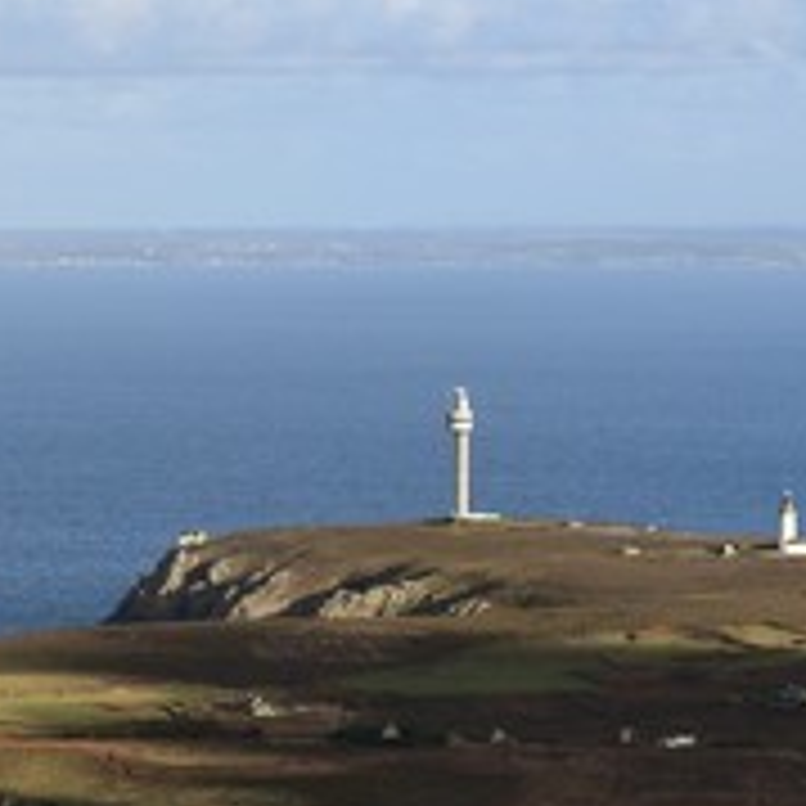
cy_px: 405
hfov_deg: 6.5
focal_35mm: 269
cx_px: -41
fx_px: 7086
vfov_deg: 6.5
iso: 640
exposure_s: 1/1250
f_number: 10
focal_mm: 135
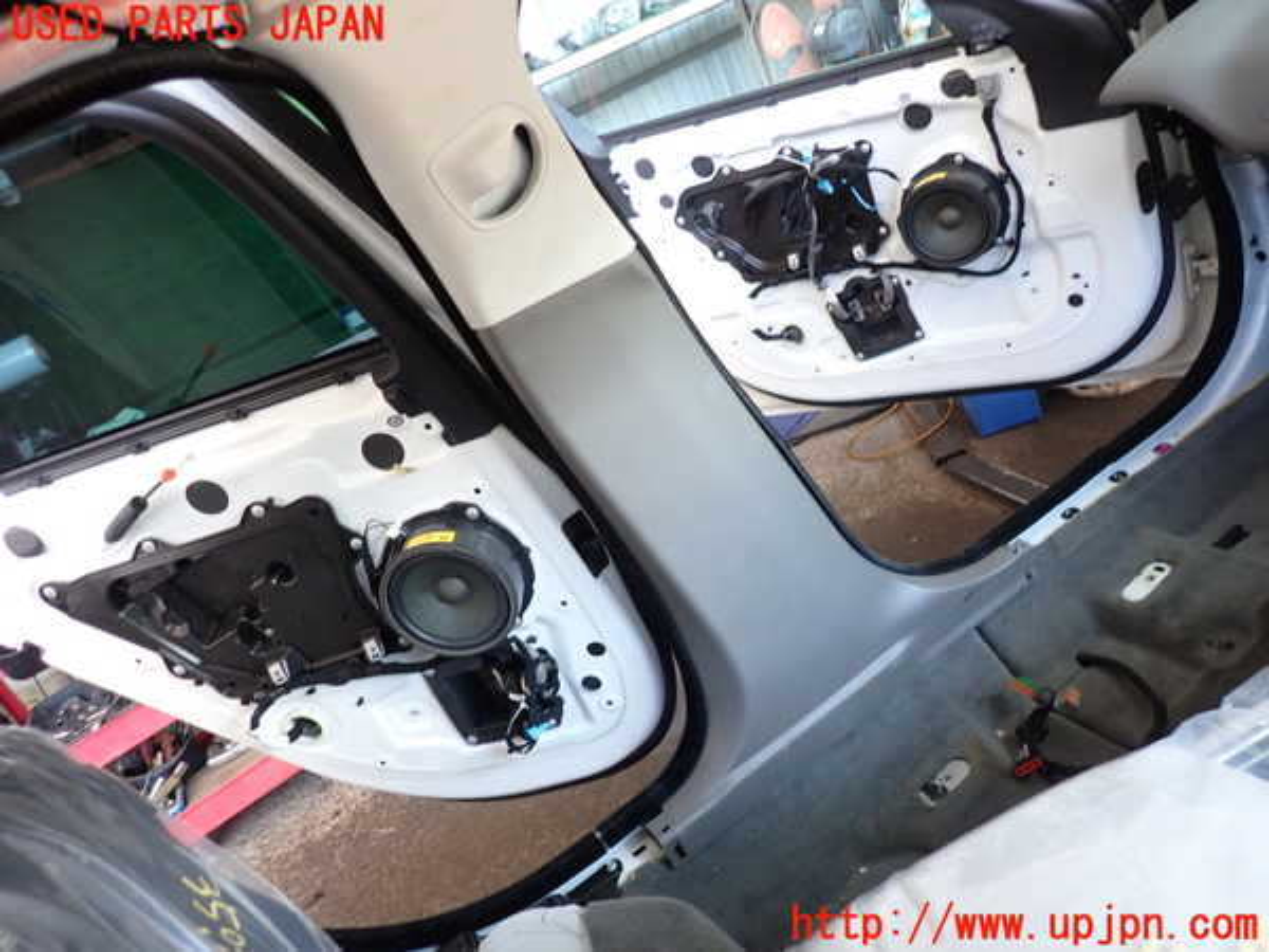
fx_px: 916
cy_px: 476
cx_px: 634
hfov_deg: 69.4
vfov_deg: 54.9
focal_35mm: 25
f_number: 2
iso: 200
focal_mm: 4.5
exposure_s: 1/50
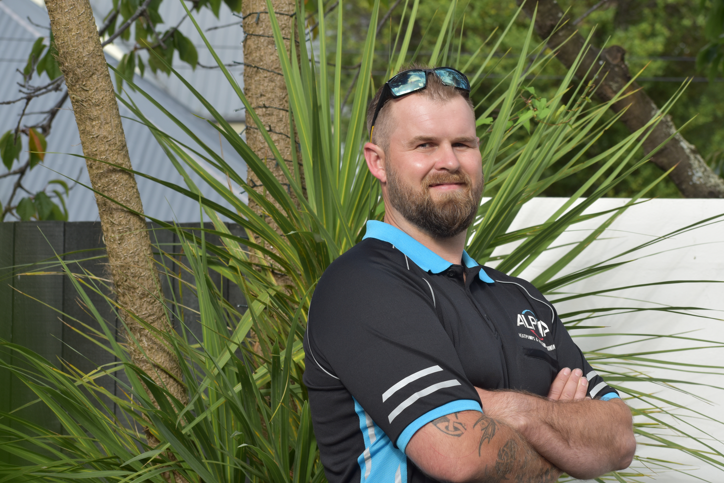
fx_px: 2726
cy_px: 246
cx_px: 382
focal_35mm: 136
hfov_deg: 15.1
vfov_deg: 10.1
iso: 200
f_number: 8
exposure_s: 1/250
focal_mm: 85
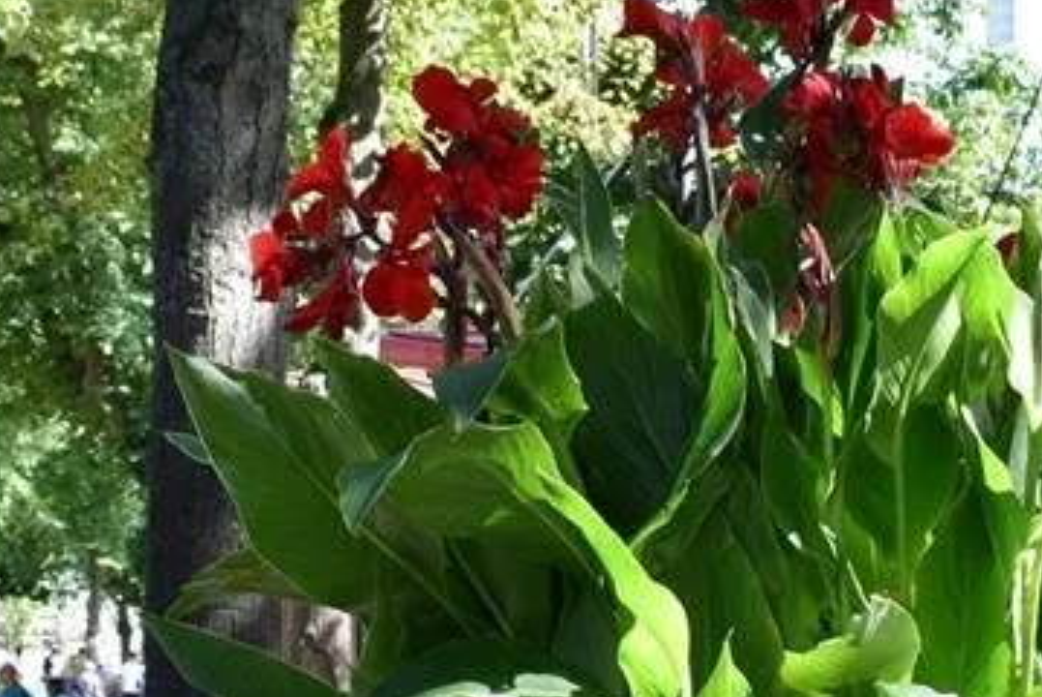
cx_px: 734
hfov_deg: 21.4
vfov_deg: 14.4
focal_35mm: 94
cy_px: 595
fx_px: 2737
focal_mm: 21
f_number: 7.1
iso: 400
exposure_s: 1/200
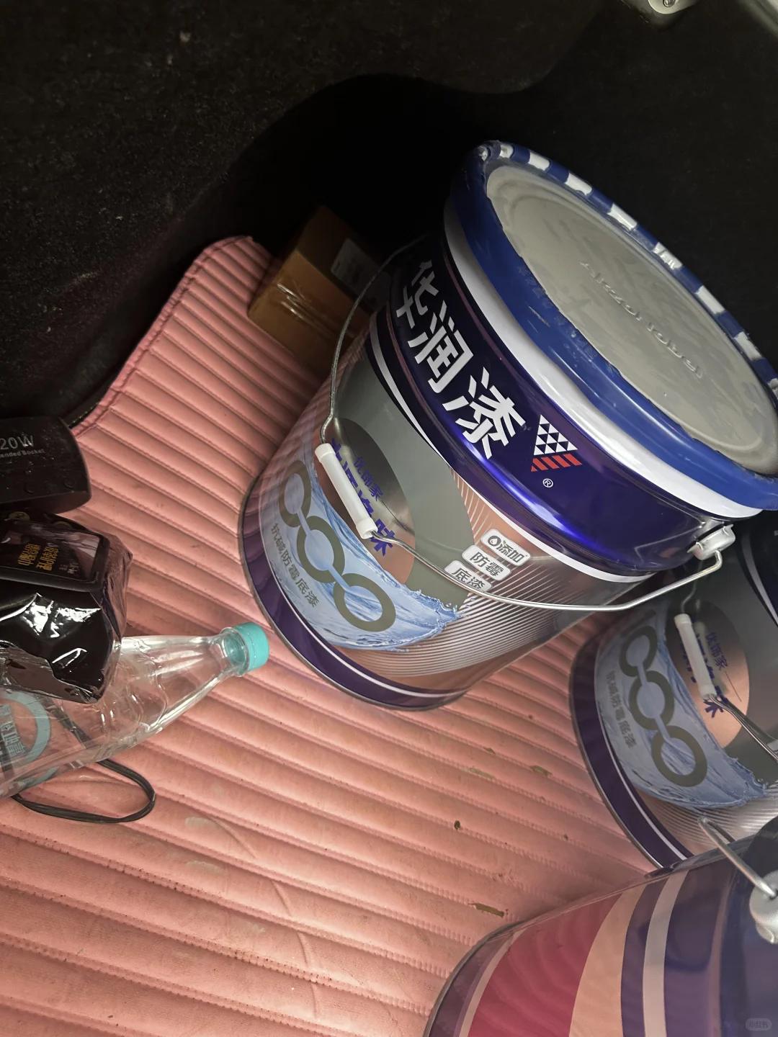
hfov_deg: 56.8
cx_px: 389
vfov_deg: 71.6
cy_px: 518
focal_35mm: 24
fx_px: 719
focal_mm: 6.86
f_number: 1.78
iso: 160
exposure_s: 1/121
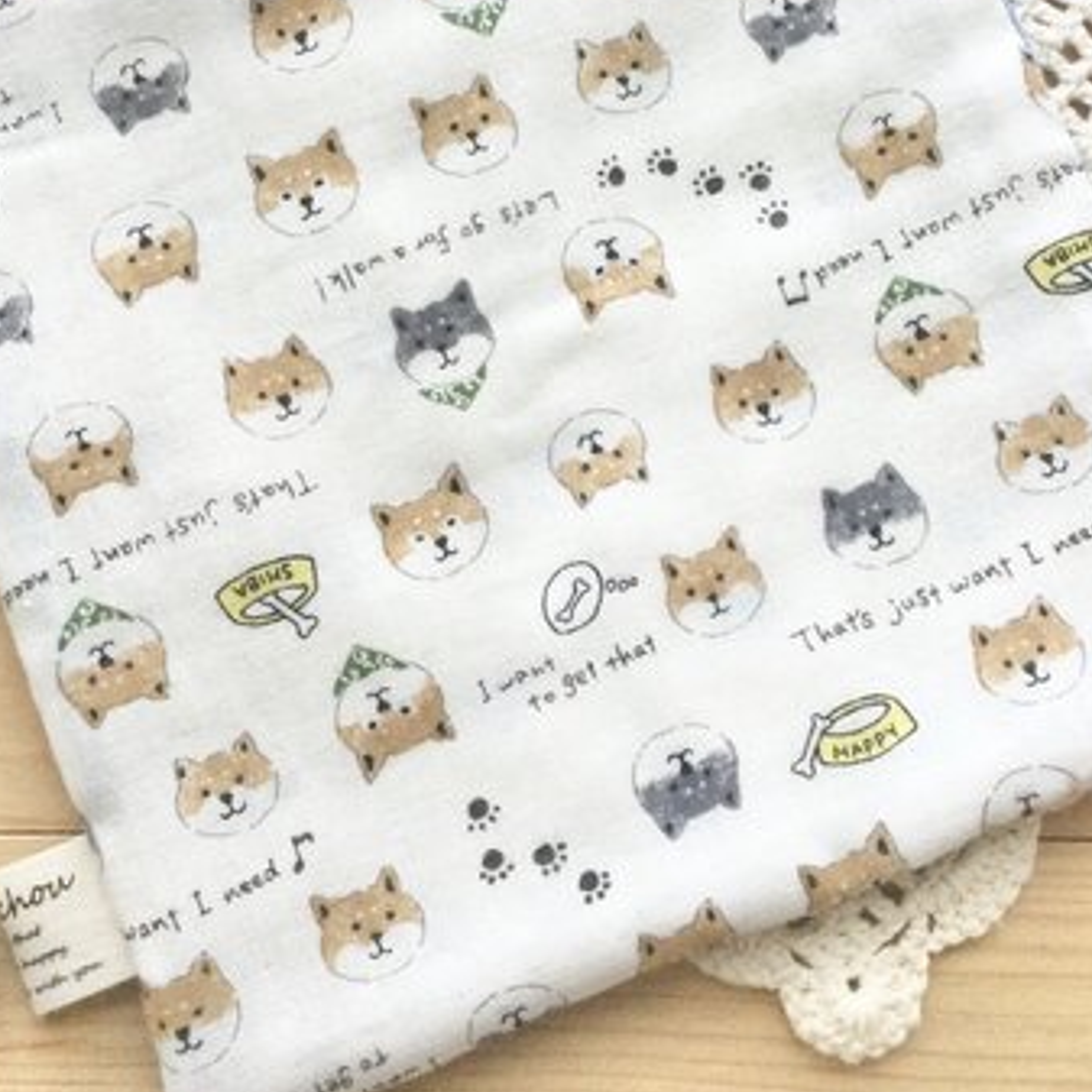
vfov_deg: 32.7
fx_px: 1856
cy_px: 418
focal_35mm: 52
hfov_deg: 32.7
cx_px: 476
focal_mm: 3.3
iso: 80
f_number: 2.4
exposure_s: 1/30
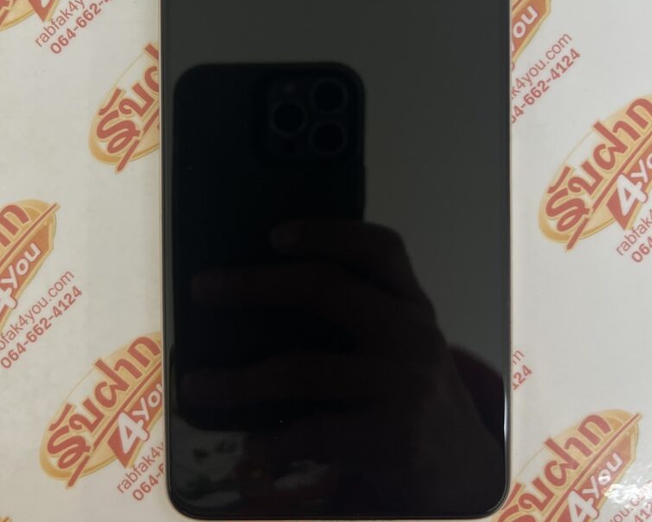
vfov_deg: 42.3
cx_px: 327
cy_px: 143
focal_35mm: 34
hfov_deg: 52.8
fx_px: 656
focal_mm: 5.7
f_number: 1.5
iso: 80
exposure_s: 1/121
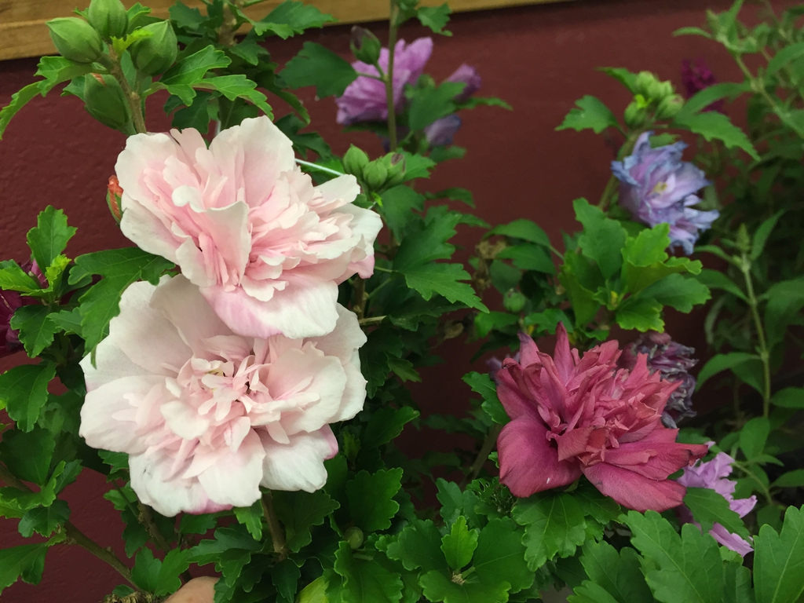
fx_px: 674
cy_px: 302
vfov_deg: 48.2
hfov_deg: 61.7
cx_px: 402
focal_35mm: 29
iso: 80
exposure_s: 1/30
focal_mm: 4.15
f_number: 2.2
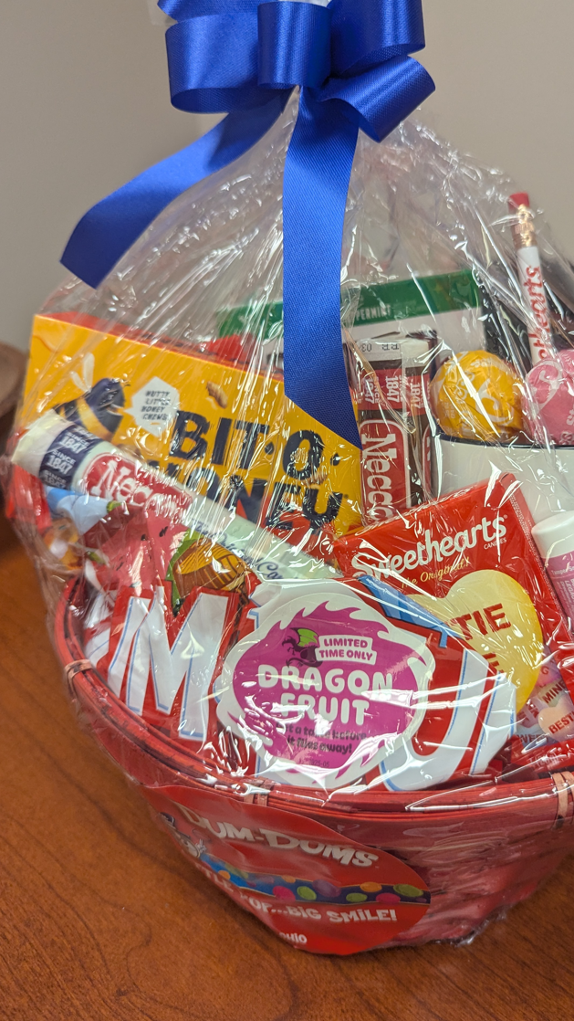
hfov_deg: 41.2
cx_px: 364
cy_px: 484
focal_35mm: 28
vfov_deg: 67.9
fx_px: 758
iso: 159
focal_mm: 6.81
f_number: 1.85
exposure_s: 1/123
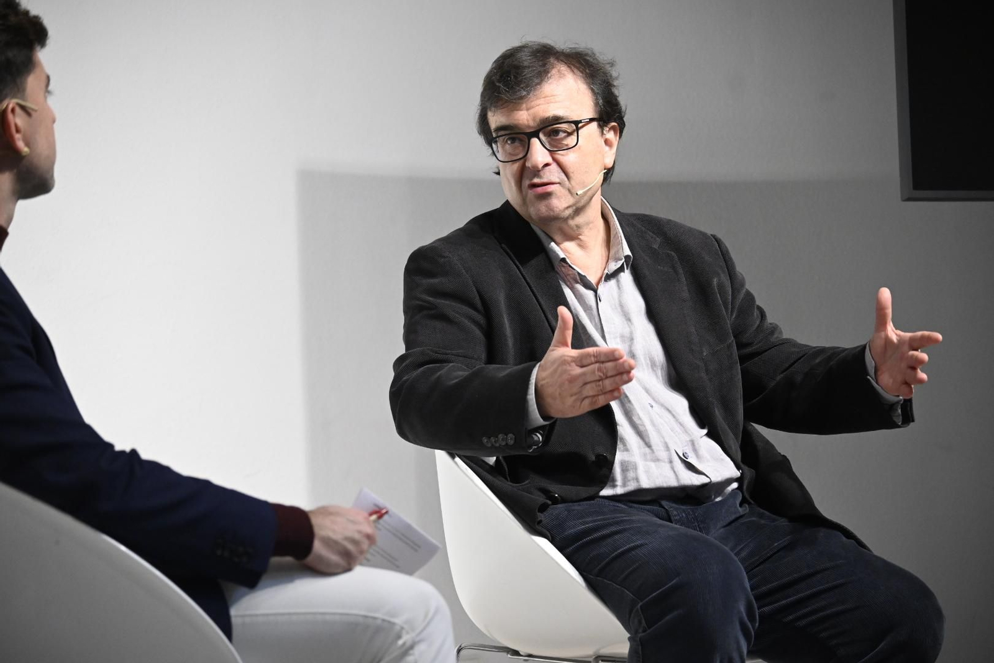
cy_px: 332
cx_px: 497
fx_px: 4556
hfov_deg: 12.5
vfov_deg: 8.3
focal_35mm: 165
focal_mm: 110
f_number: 5
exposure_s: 1/200
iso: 2500
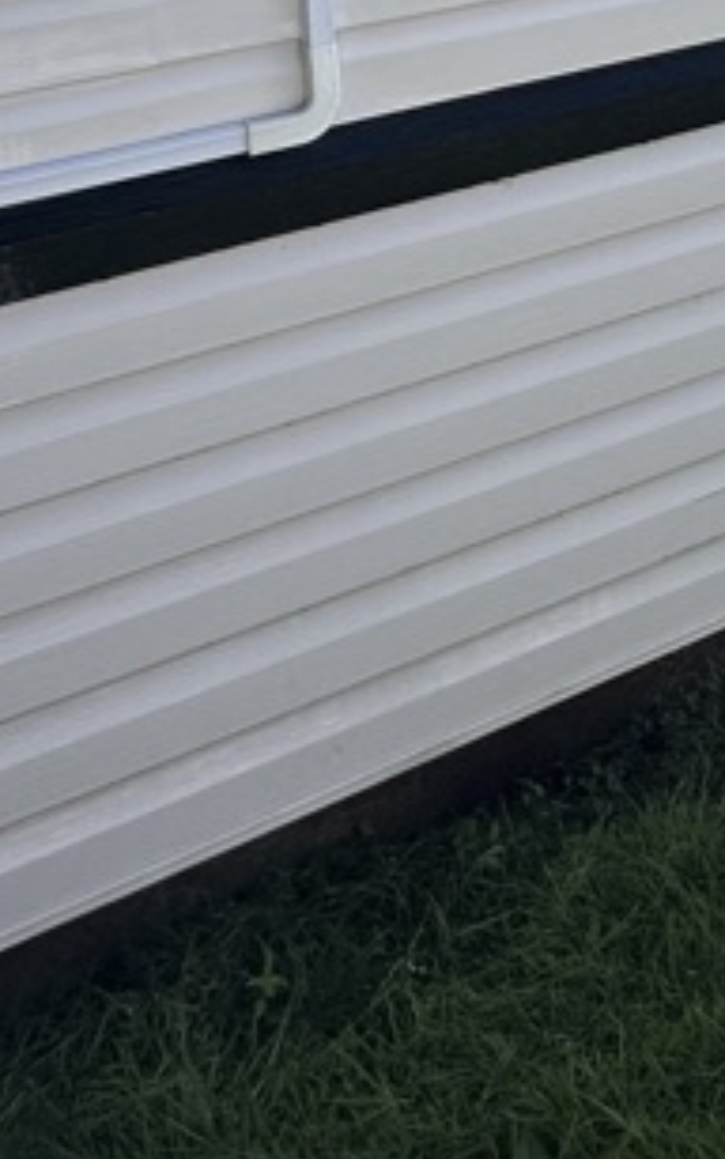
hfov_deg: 20.4
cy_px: -483
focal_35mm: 58
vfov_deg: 27.1
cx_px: 955
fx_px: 1833
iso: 50
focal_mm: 2.22
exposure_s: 1/1125
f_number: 2.2
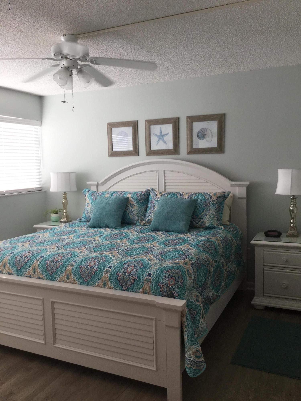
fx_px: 359
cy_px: 200
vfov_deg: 58.4
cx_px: 150
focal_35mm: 31
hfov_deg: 45.4
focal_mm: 3.3
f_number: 2.4
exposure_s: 1/60
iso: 32
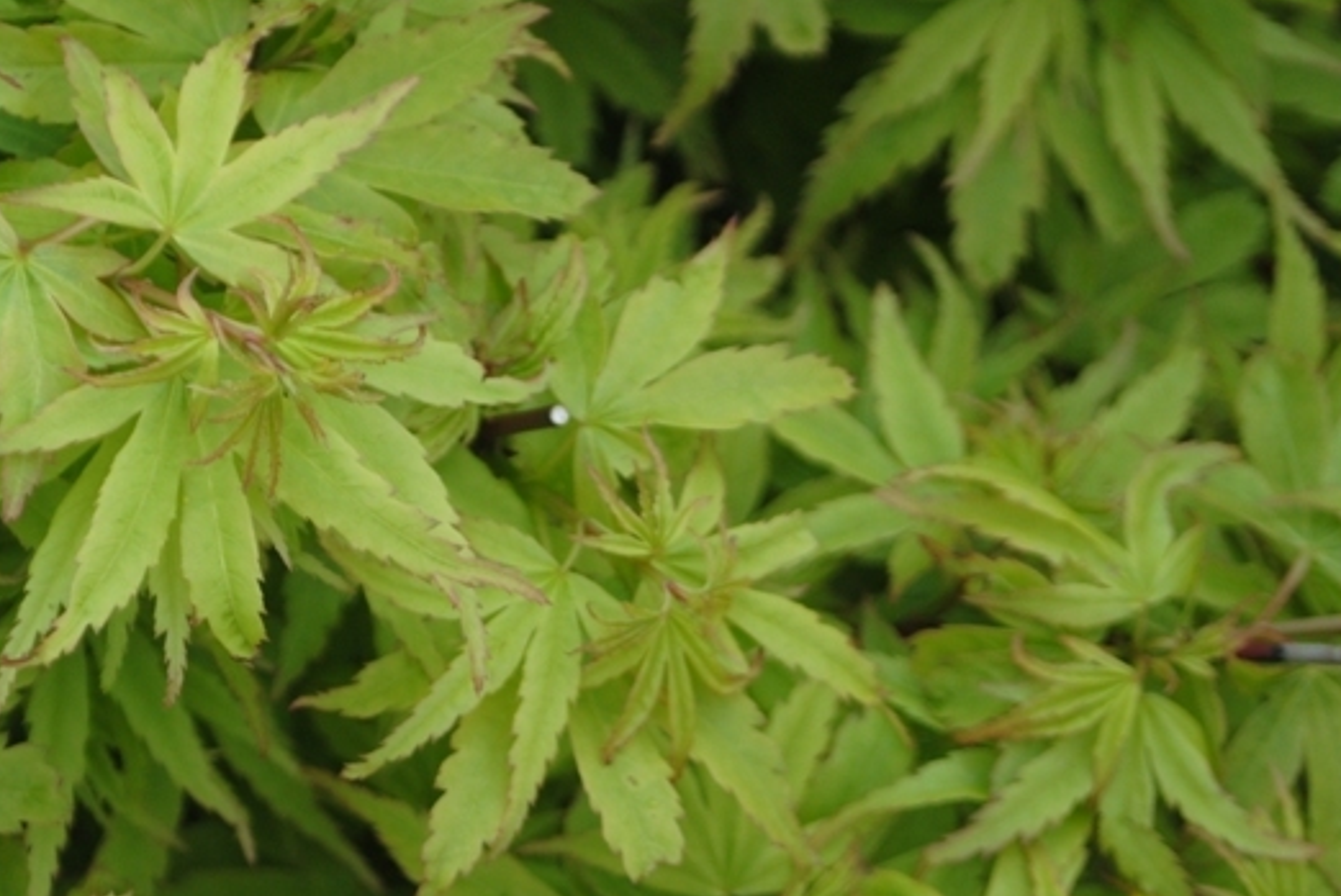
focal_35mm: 162
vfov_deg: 8.5
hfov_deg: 12.6
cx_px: 121
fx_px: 6039
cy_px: 379
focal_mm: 55
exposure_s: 1/400
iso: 200
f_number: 5.6
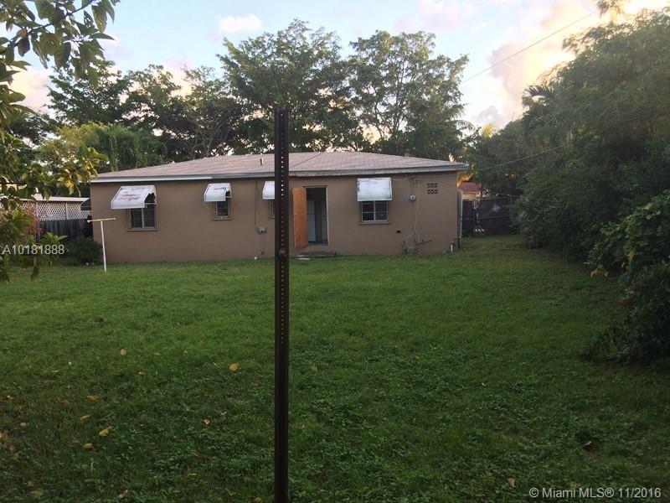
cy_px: 252
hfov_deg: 61.7
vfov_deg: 48.2
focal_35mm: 29
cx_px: 335
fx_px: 561
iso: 50
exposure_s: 1/120
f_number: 2.2
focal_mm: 4.15
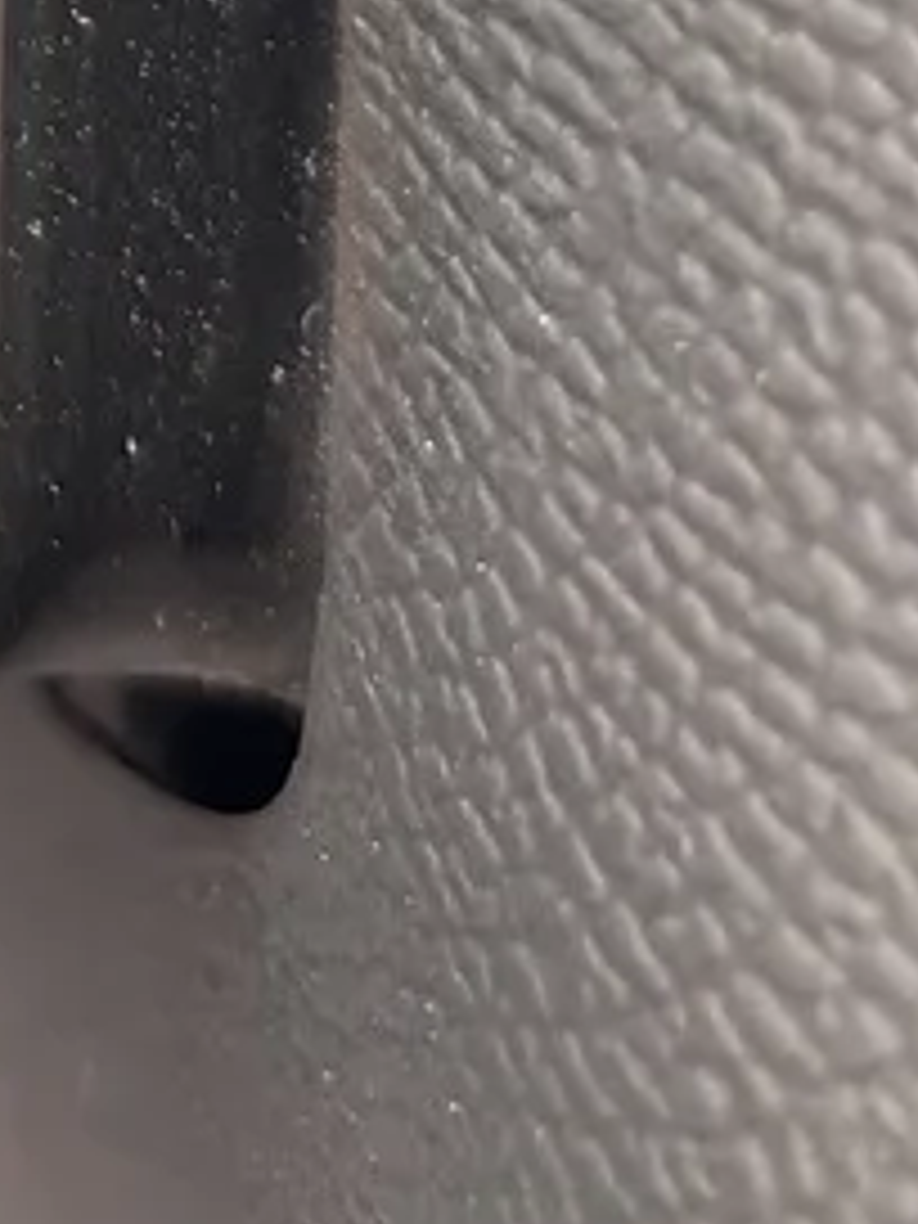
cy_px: -1516
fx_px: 5410
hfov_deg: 8.9
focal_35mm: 153
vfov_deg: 11.2
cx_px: -1125
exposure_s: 1/95
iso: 125
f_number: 1.6
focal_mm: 5.96
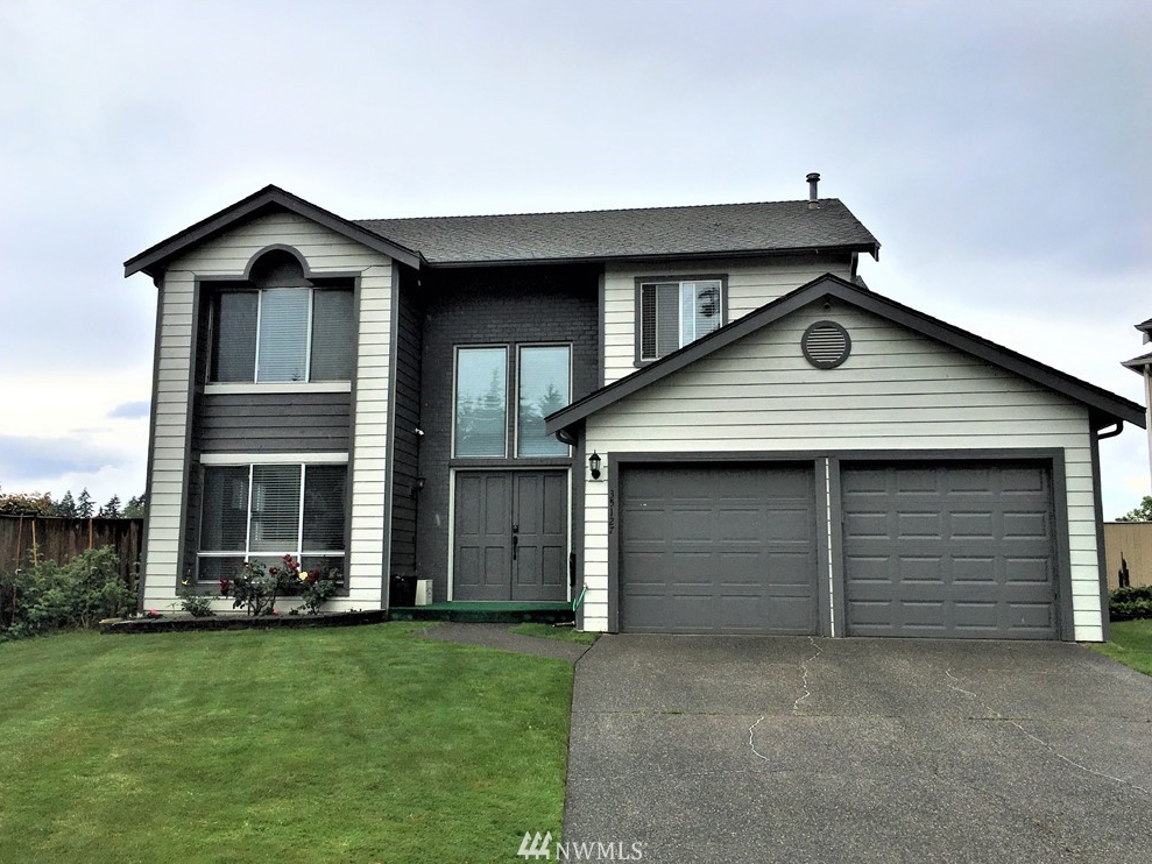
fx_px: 999
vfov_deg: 46.8
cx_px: 582
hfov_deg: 60.0
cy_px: 443
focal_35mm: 30
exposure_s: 1/974
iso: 25
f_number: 2.2
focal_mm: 4.15
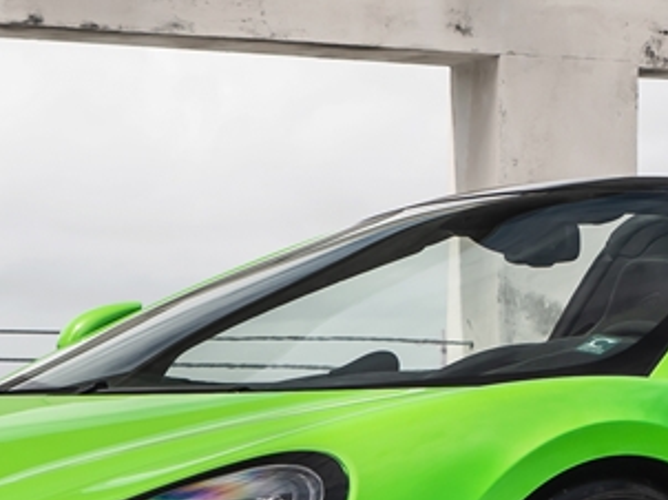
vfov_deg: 7.3
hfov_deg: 9.6
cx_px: 854
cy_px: 128
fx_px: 3895
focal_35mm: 202
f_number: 6.3
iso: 200
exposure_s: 1/200
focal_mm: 33
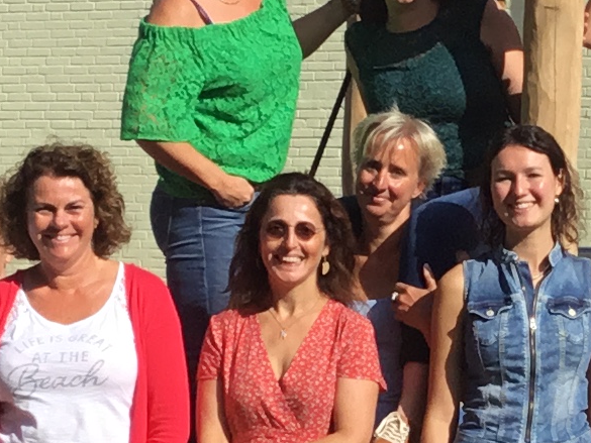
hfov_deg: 11.3
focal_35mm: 173
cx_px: 563
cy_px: 232
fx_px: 2954
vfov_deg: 8.6
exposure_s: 1/1217
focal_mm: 3.3
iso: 25
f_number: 2.4
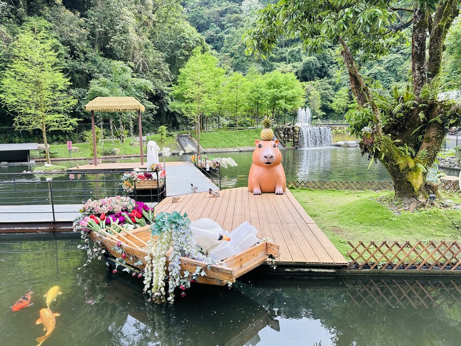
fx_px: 320
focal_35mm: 24
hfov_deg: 71.6
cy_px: 173
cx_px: 230
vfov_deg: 56.8
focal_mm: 6.86
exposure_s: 1/424
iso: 80
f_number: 1.78
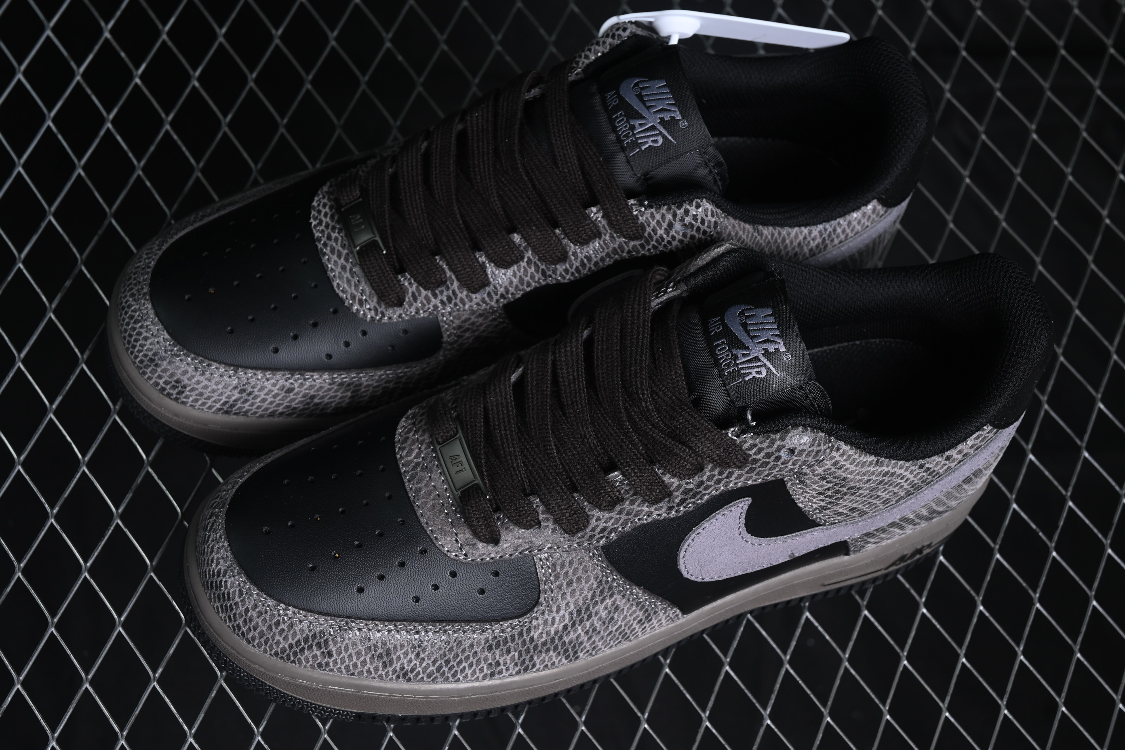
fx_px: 2344
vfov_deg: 18.2
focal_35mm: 75
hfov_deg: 27.0
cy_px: 375
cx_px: 562
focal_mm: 50
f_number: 6.3
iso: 160
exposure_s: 1/50
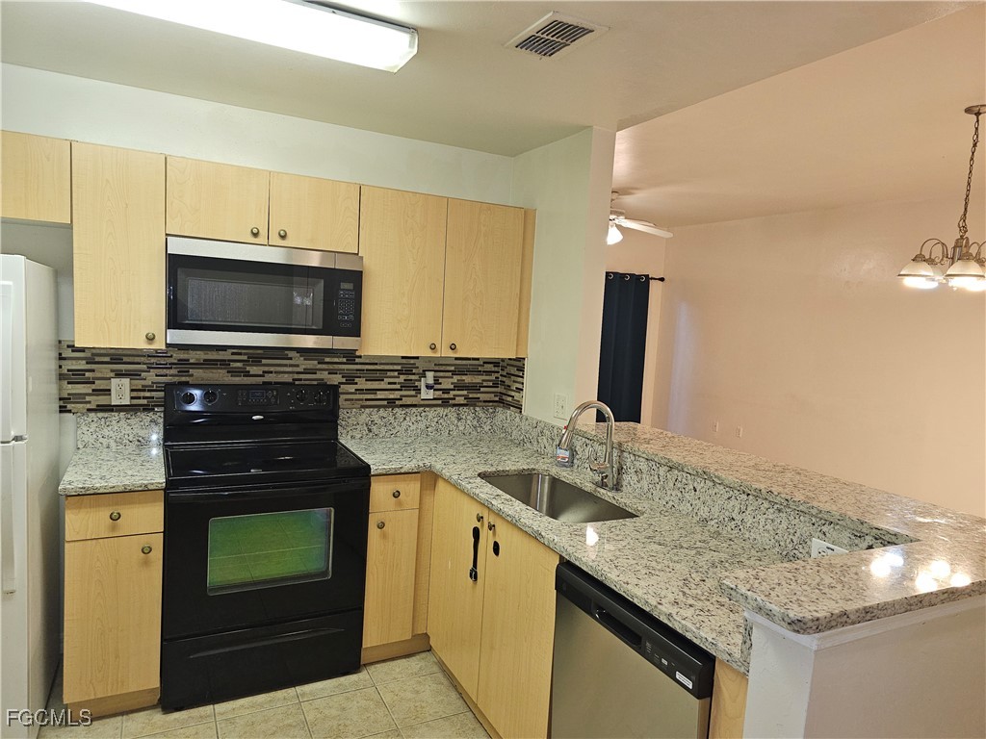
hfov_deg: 73.9
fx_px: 655
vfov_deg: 58.9
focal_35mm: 23
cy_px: 370
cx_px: 493
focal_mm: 6.3
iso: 125
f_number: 1.7
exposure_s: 1/60
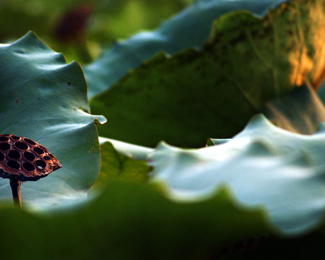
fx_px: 3858
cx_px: 101
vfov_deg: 3.9
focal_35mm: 401
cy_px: 146
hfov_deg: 4.8
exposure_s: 1/320
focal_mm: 200
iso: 640
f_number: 5.6
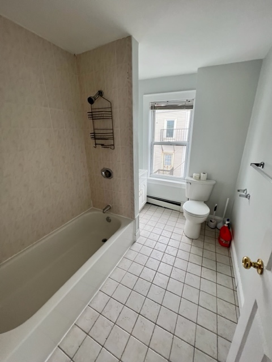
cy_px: 181
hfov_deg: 89.9
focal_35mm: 13
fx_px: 136
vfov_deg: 106.2
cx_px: 136
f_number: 1.8
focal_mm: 1.57
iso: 40
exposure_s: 1/120
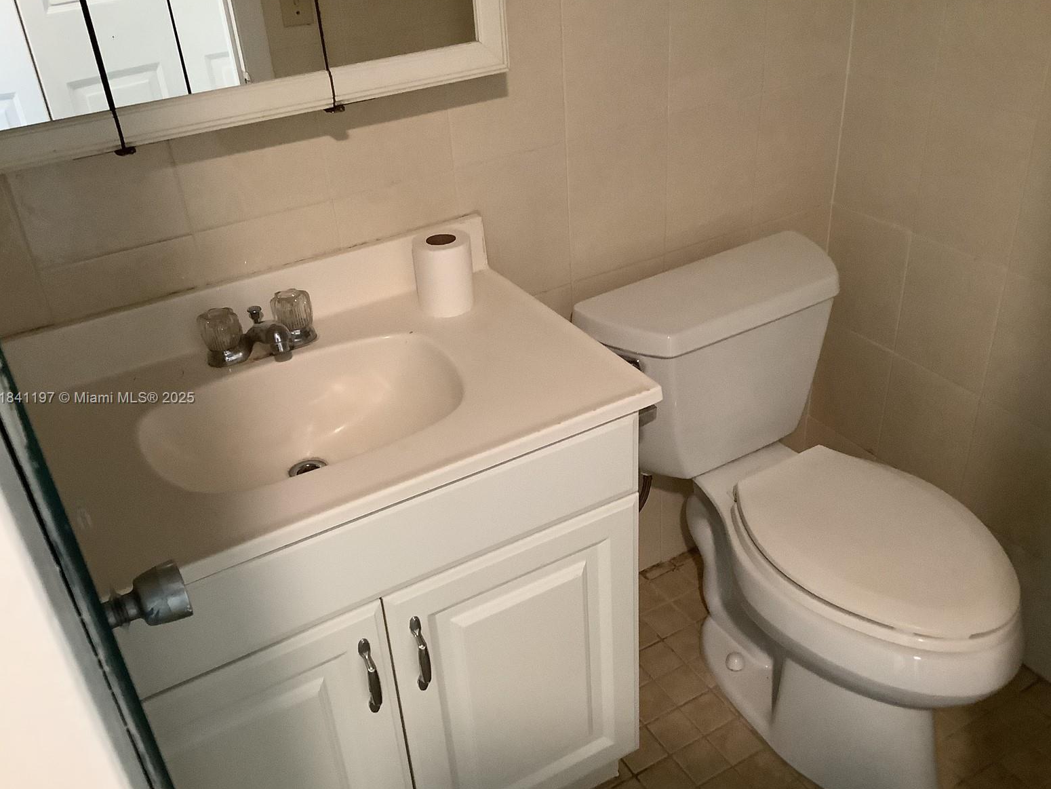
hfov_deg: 56.8
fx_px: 972
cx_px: 520
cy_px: 399
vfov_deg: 44.2
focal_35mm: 32
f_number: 2.4
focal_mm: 3.3
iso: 400
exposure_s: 1/60
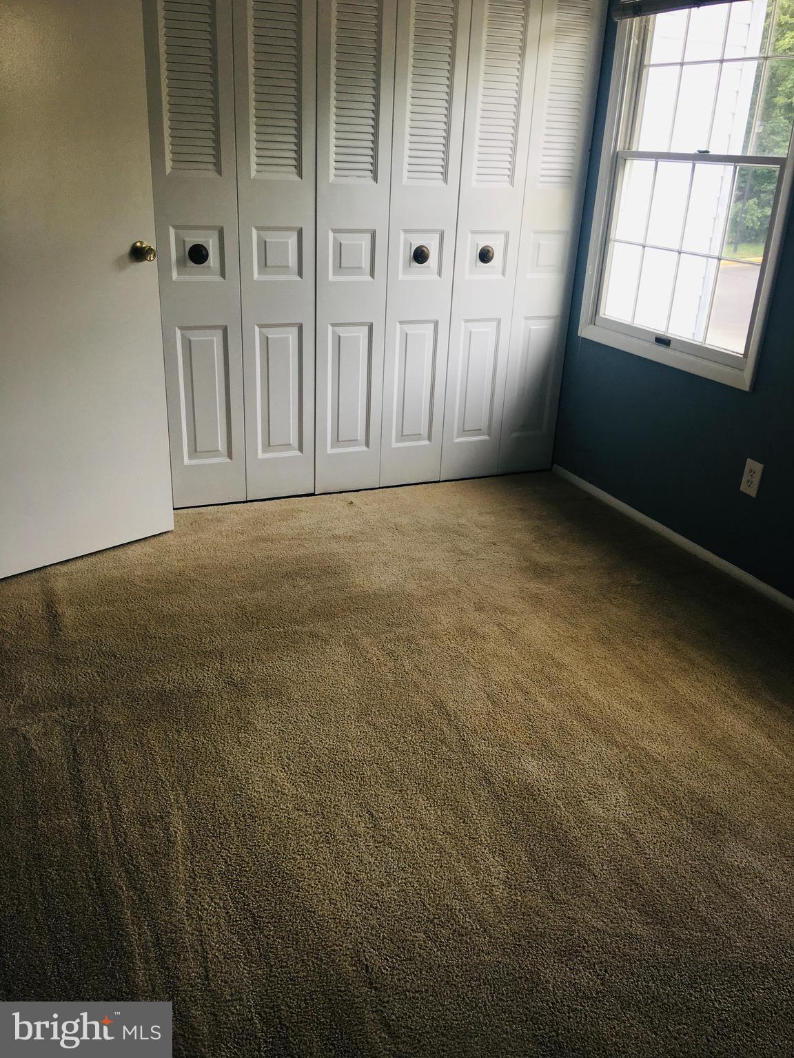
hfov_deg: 48.2
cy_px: 529
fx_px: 887
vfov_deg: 61.7
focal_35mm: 29
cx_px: 397
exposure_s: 1/40
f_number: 2.2
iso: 25
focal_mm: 4.15
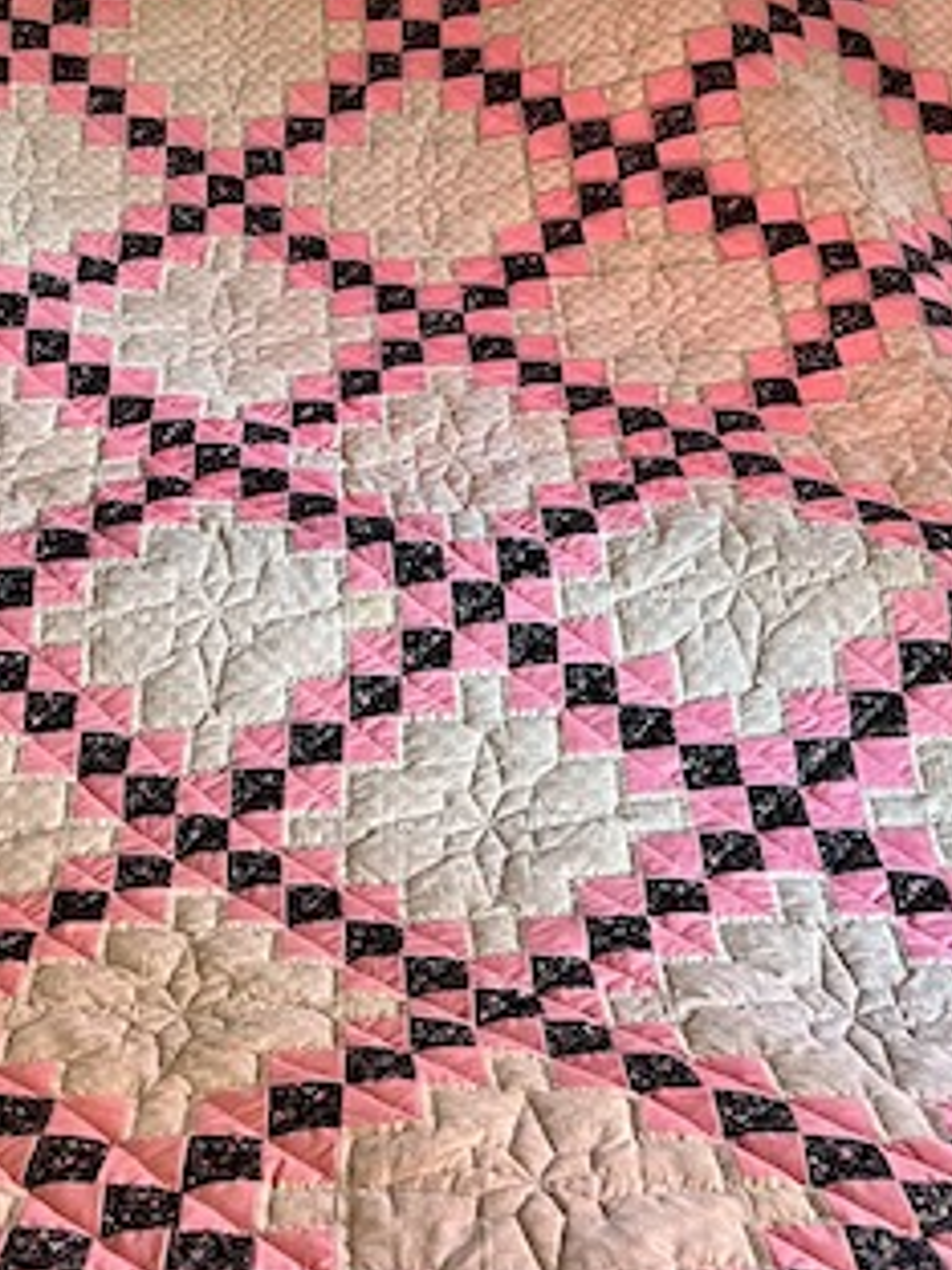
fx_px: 1613
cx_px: 317
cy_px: 834
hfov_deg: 32.6
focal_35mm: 44
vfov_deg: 42.4
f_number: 1.6
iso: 250
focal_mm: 5.1
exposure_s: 1/60
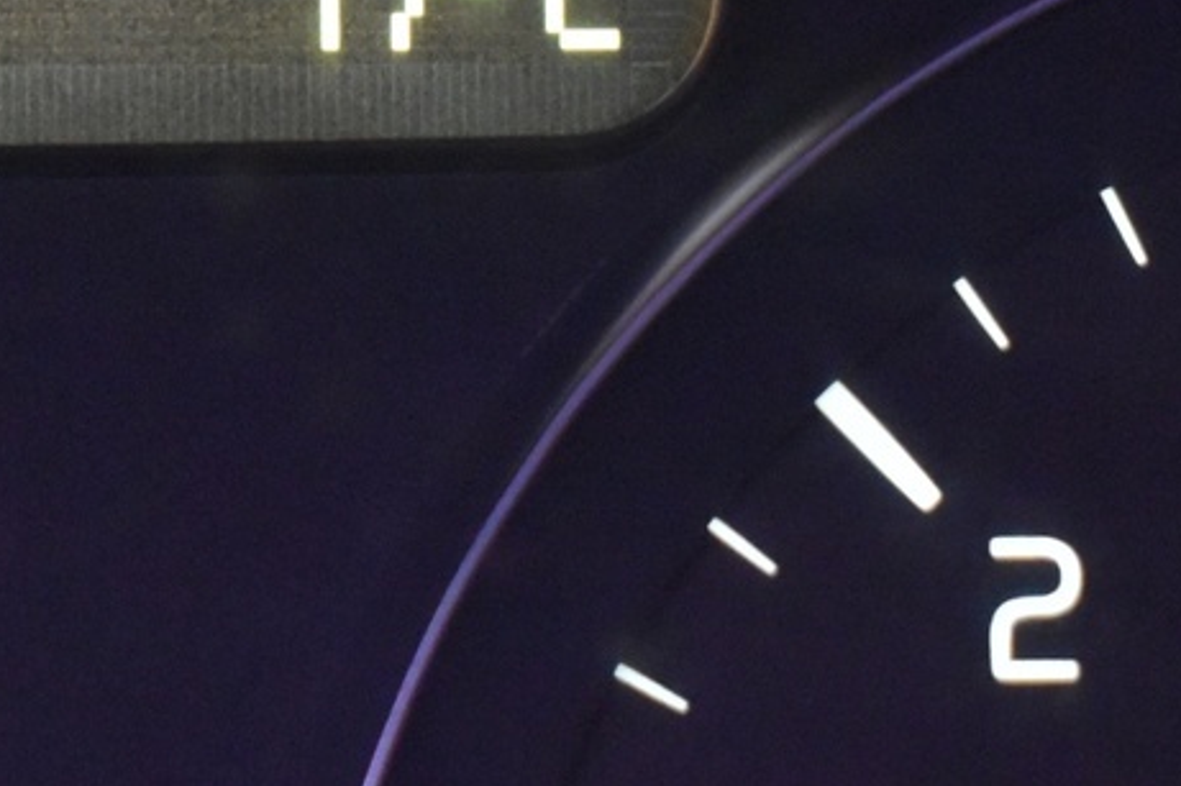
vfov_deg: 6.5
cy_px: -120
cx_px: -213
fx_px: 6919
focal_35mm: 211
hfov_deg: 9.6
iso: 3200
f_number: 4.8
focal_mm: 40
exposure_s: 1/15
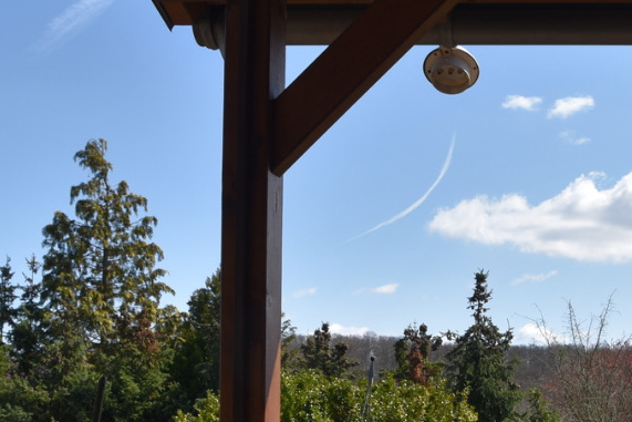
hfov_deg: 27.9
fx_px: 1194
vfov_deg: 19.3
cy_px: 456
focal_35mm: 68
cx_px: 633
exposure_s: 1/320
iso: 200
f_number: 9
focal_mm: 24
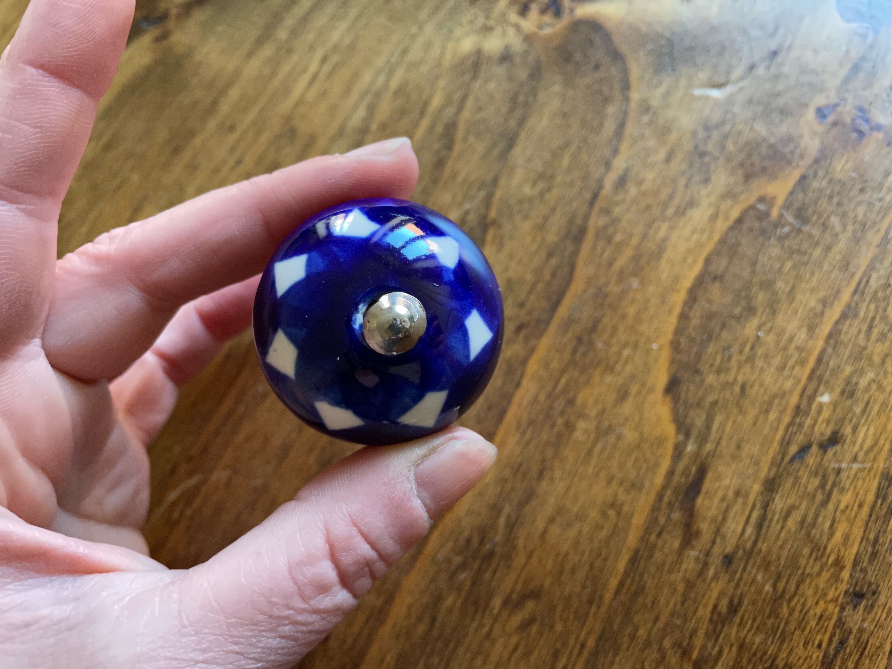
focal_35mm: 26
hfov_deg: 67.3
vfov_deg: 53.1
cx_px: 446
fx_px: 670
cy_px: 334
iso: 250
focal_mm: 4.2
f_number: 1.6
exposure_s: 1/60
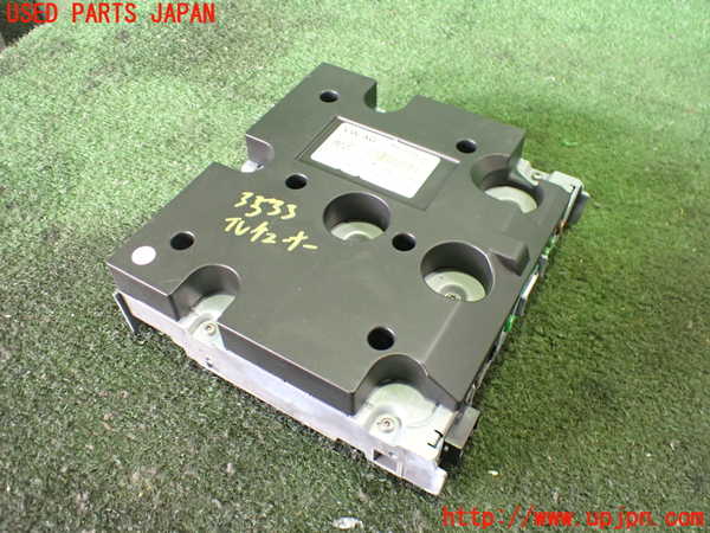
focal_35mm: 30
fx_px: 615
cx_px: 355
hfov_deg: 60.0
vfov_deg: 46.8
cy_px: 266
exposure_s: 1/40
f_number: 2.3
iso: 800
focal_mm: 5.4
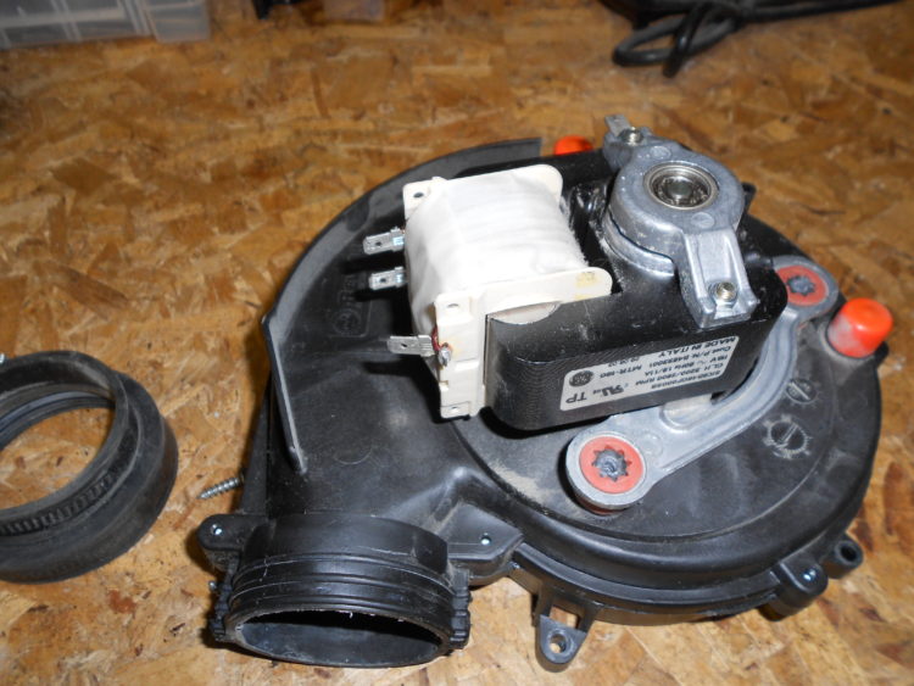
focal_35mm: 26
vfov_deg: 53.1
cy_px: 343
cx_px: 457
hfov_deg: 67.3
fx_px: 687
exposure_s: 1/25
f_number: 3.2
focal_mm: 4.6
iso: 80
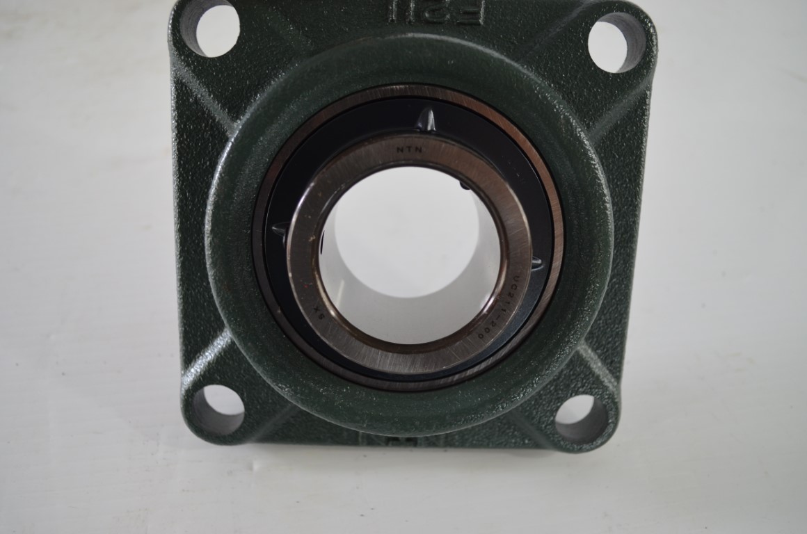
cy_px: 267
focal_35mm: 30
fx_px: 671
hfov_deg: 62.0
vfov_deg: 43.4
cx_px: 404
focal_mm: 20
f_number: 4
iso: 500
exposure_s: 1/60
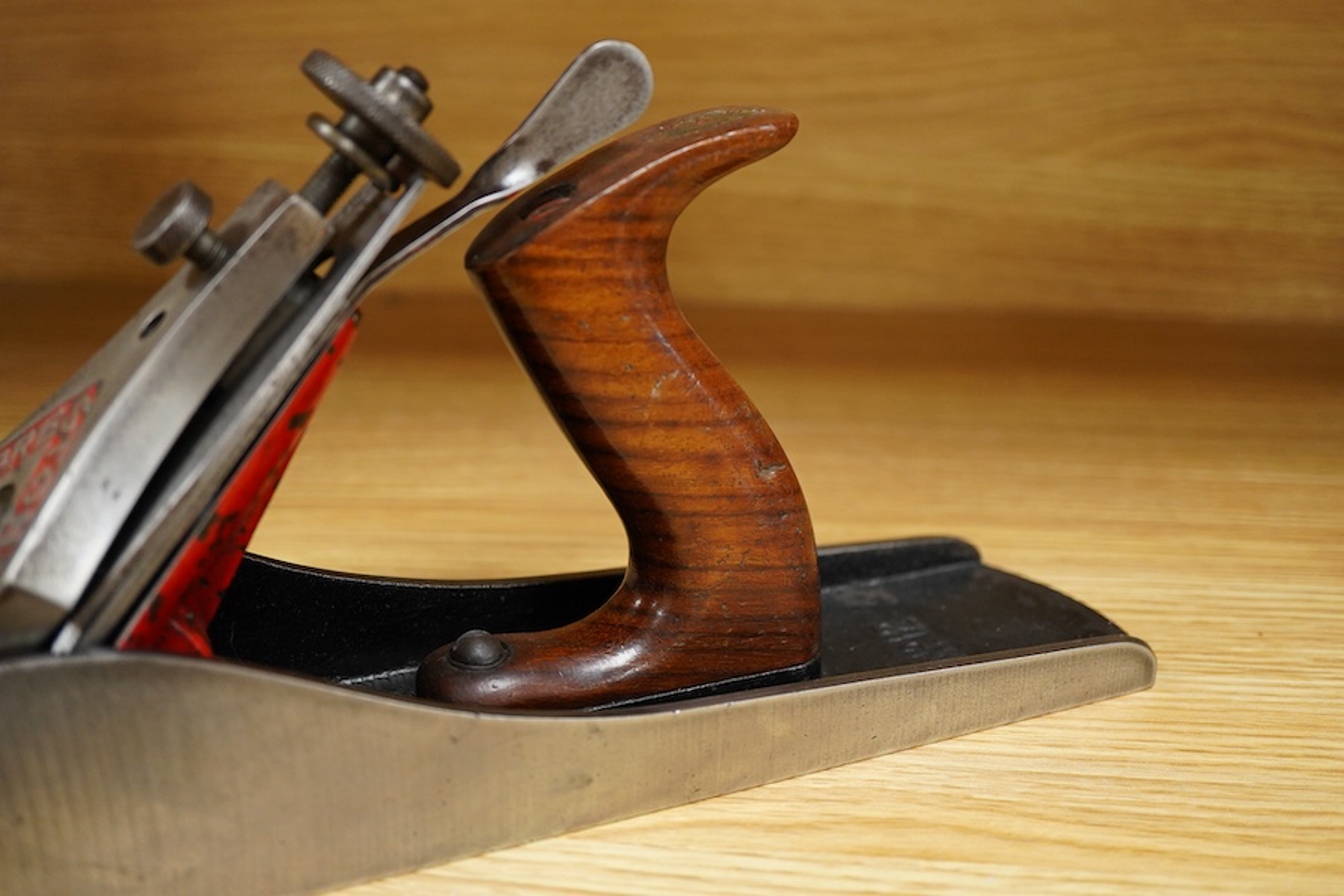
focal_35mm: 45
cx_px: 672
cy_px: 448
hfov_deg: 43.6
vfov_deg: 29.9
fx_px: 1680
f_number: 3.5
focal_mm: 30
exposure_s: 1/125
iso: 1250
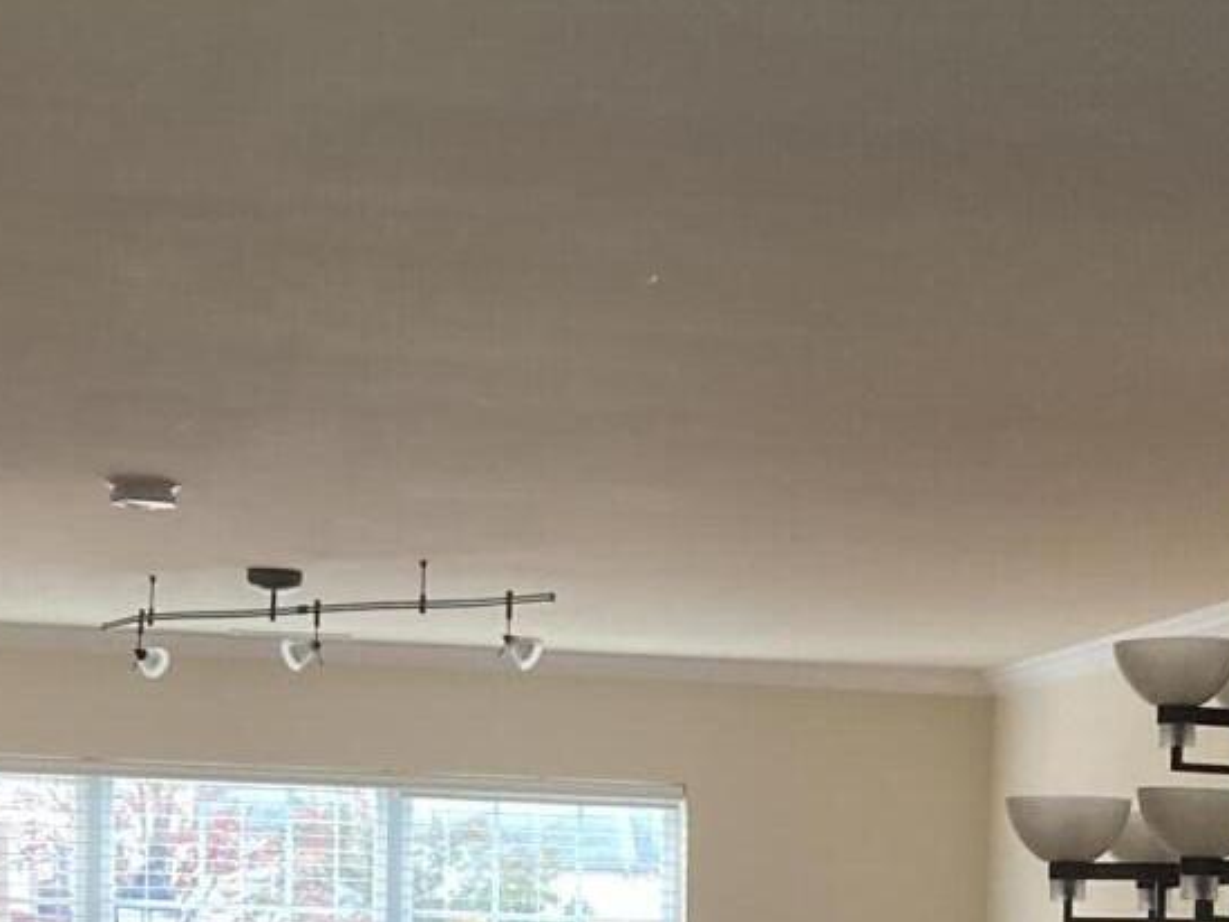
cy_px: 1226
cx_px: 1059
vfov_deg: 13.9
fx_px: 3622
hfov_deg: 19.0
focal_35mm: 102
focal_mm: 3.99
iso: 200
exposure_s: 1/60
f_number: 1.8
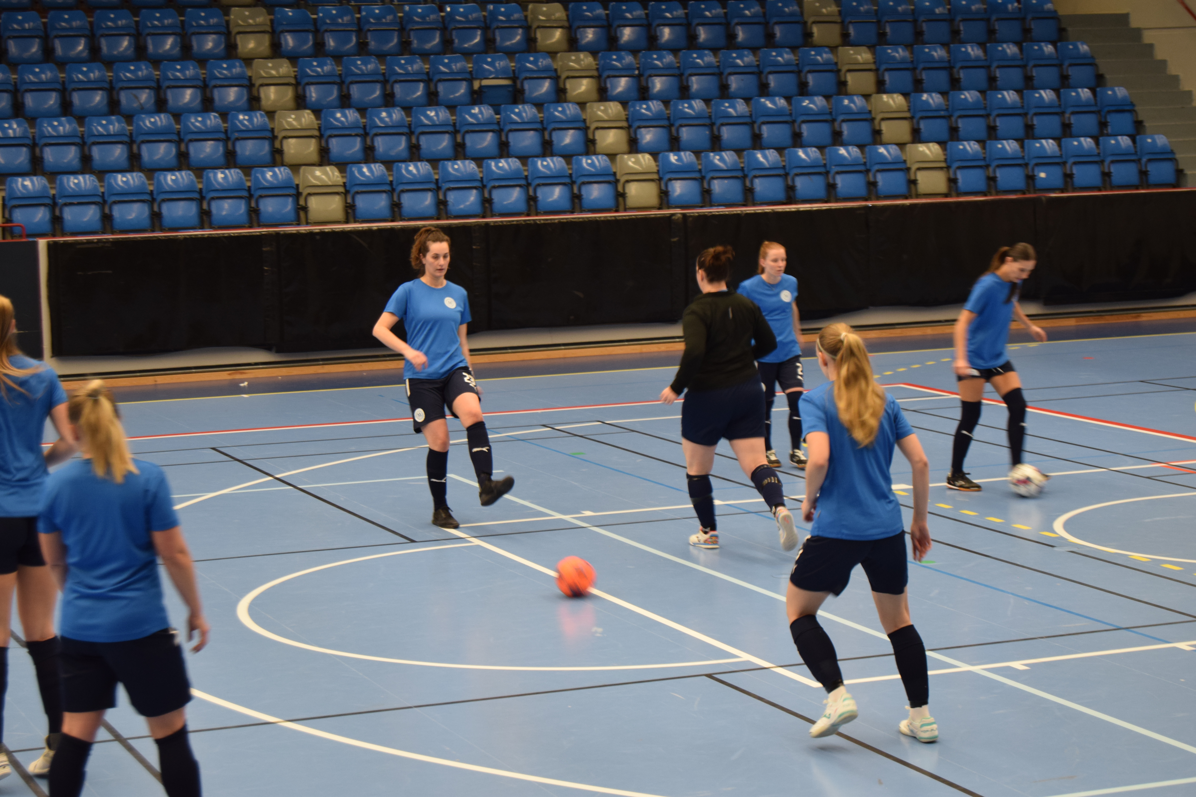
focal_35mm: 82
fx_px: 2741
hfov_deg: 24.6
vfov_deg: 16.6
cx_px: 598
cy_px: 398
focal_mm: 55
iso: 720
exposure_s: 1/60
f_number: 5.6
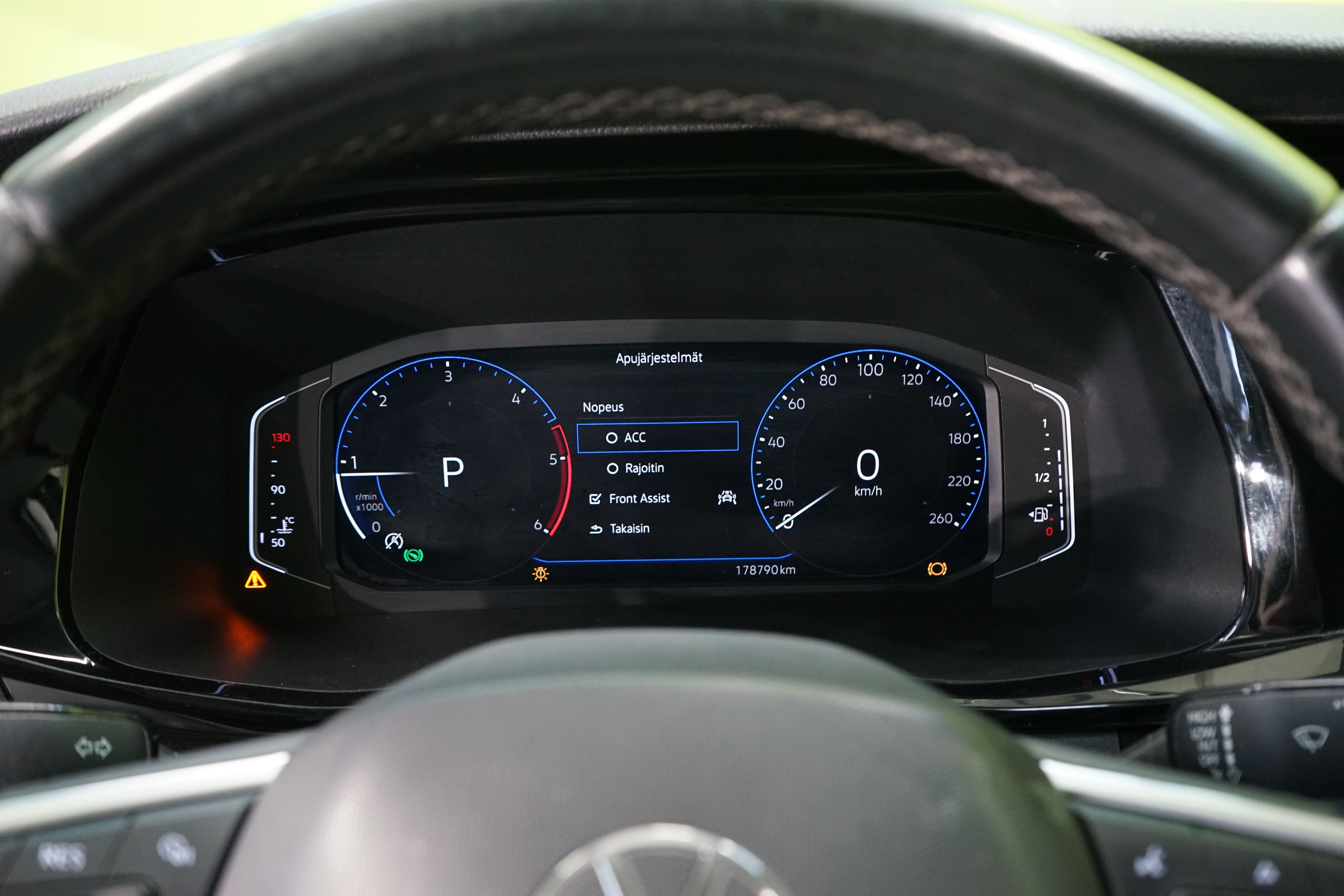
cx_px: 672
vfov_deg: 37.9
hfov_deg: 54.4
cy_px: 448
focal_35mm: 35
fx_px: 1307
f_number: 5.6
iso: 3200
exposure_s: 1/25
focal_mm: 35
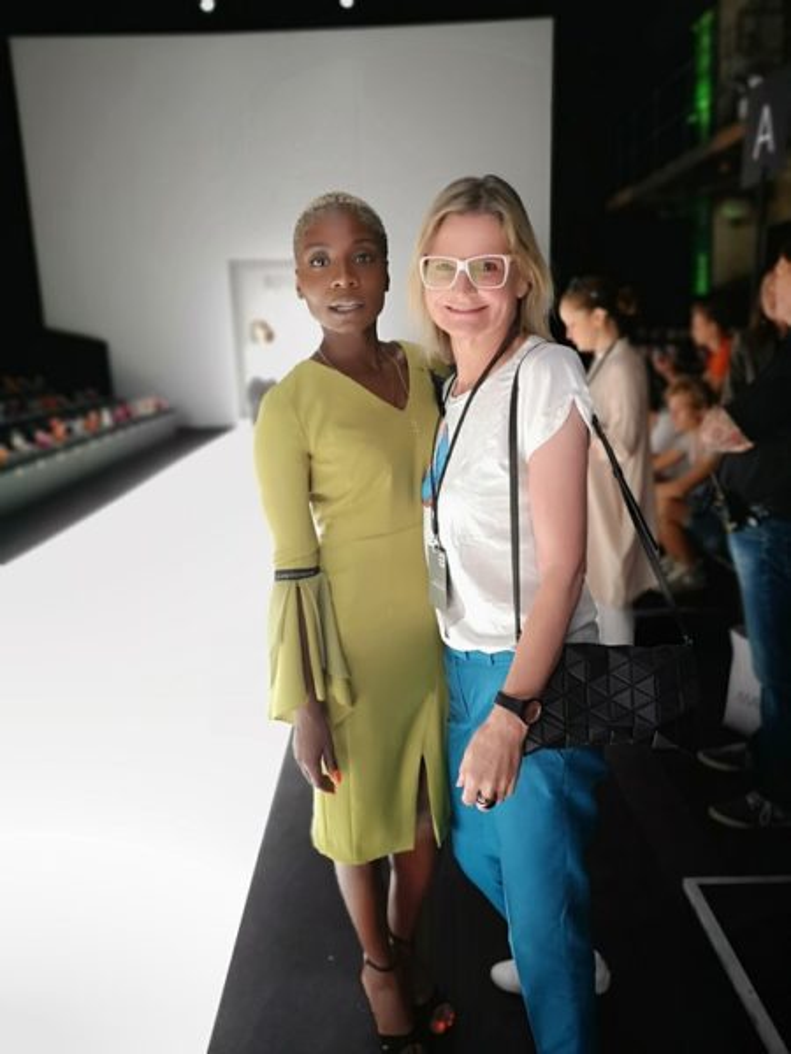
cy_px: 527
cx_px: 396
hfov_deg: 51.4
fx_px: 823
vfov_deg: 65.3
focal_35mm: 27
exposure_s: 1/100
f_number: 1.8
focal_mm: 3.95
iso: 500
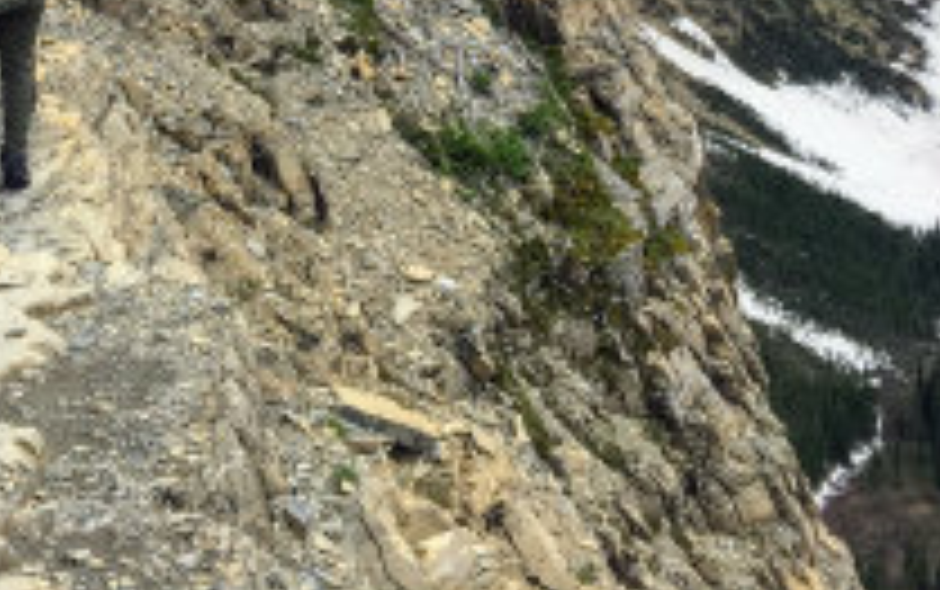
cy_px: -435
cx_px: 306
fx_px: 2307
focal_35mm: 90
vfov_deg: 13.3
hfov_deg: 22.9
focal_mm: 4.15
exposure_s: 1/1012
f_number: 2.2
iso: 25
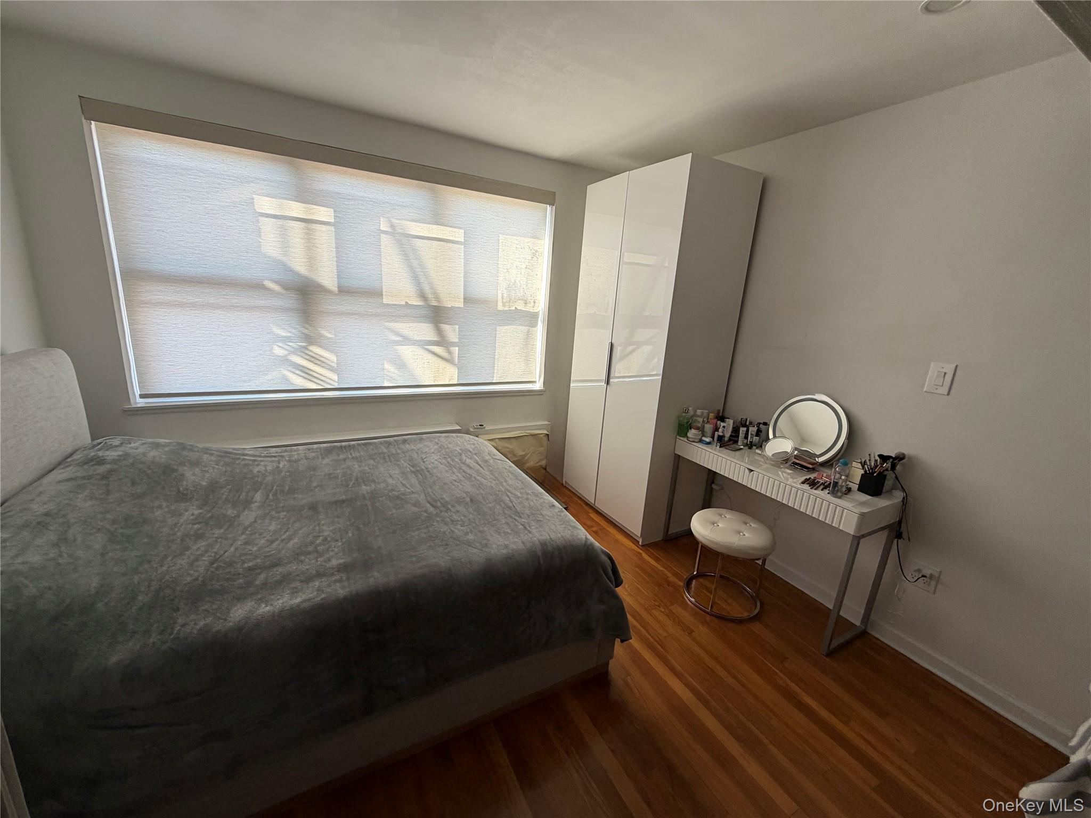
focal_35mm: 14
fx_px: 441
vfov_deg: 85.7
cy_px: 409
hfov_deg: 102.1
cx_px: 546
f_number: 2.2
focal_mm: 2.22
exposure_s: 1/121
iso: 125
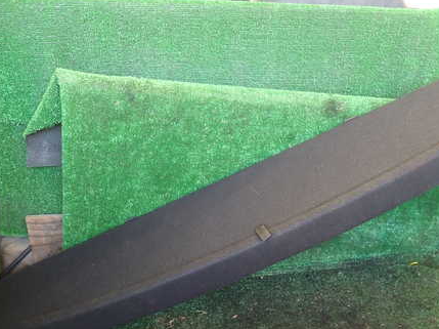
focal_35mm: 35
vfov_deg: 40.6
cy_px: 160
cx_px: 252
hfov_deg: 52.5
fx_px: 443
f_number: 2
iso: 200
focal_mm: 4.5
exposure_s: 1/40
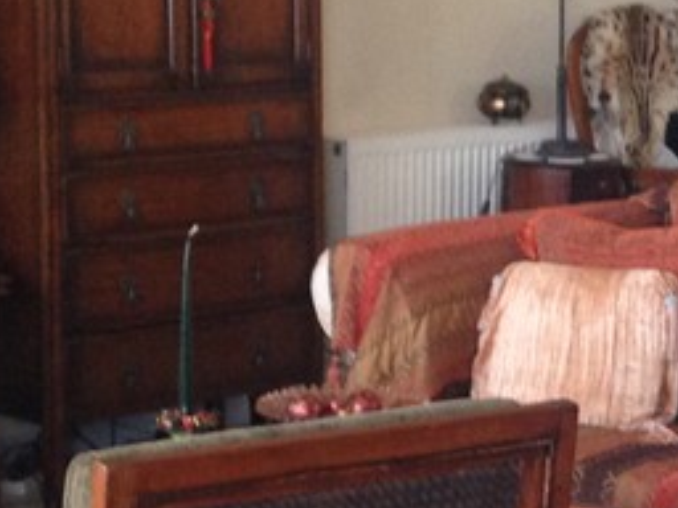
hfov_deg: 14.5
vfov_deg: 11.2
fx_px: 2585
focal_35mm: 132
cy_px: 280
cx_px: 792
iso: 160
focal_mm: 4.12
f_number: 2.4
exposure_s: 1/20
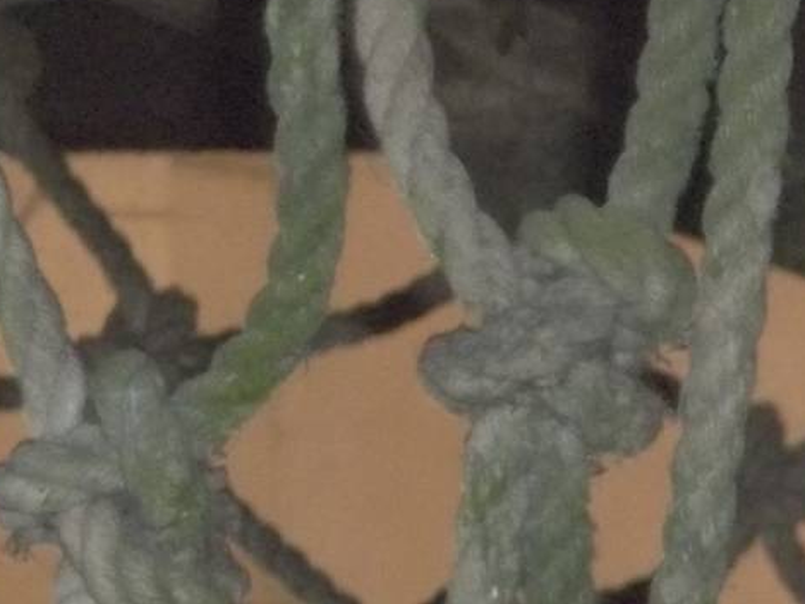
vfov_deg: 2.6
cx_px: 884
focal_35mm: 563
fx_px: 13096
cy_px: 345
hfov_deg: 3.5
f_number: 5.9
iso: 400
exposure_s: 1/80
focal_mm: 29.5
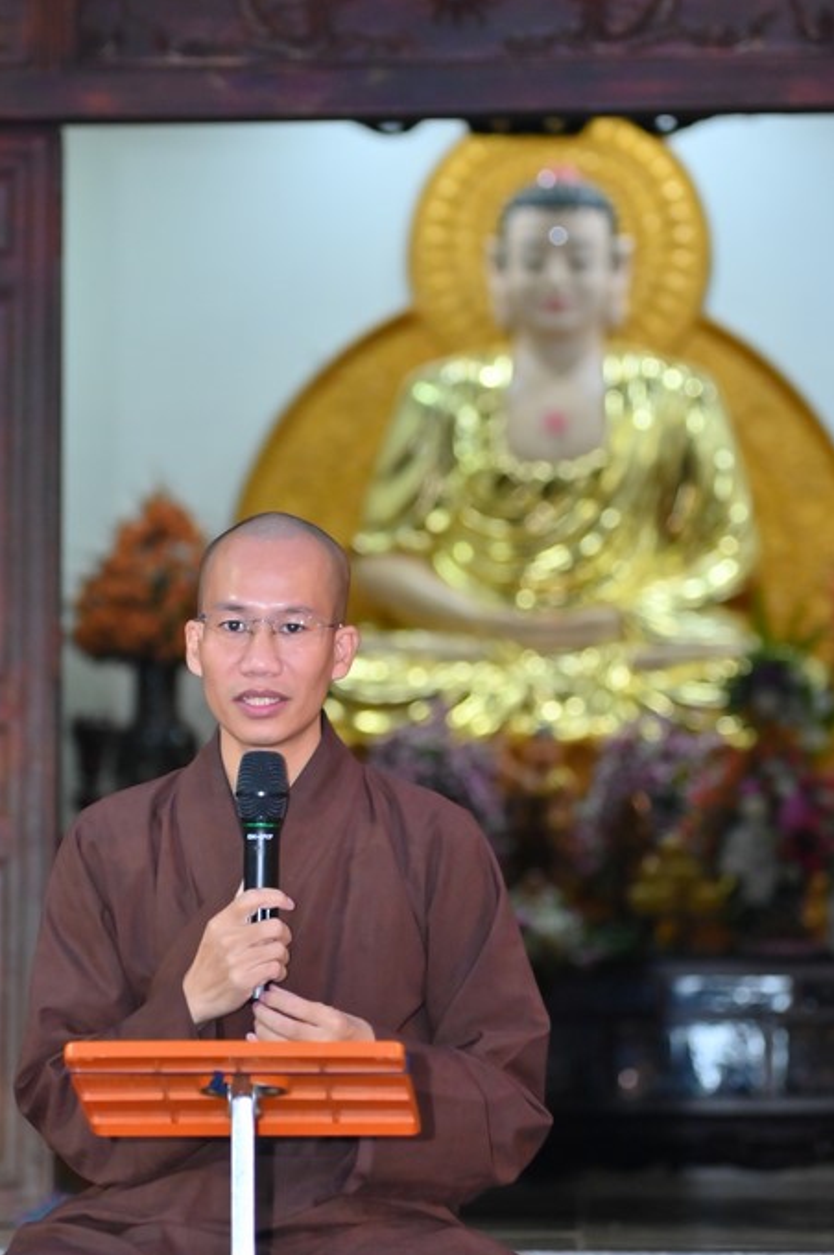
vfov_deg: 12.8
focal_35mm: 161
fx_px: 5606
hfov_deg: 8.5
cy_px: 558
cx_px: 238
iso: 2500
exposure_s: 1/100
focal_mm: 112
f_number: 4.5
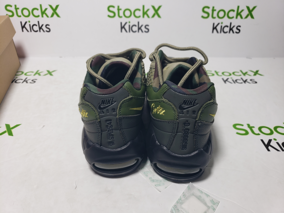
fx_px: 213
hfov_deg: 67.3
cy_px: 106
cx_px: 142
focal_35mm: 26
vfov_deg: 53.1
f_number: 1.5
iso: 50
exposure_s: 1/414
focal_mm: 4.3
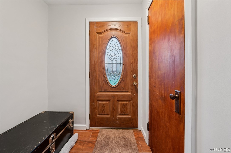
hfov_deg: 112.6
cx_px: 116
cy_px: 76
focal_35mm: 12
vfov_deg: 89.9
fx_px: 77
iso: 400
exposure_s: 1/13
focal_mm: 12
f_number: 9
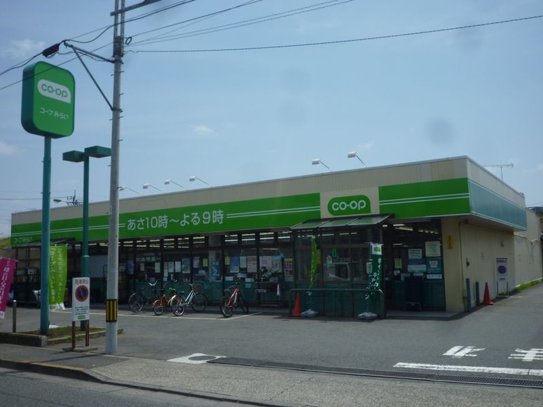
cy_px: 204
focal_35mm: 36
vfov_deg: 39.7
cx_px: 272
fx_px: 565
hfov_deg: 51.4
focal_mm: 6.3
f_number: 5
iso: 80
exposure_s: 1/800
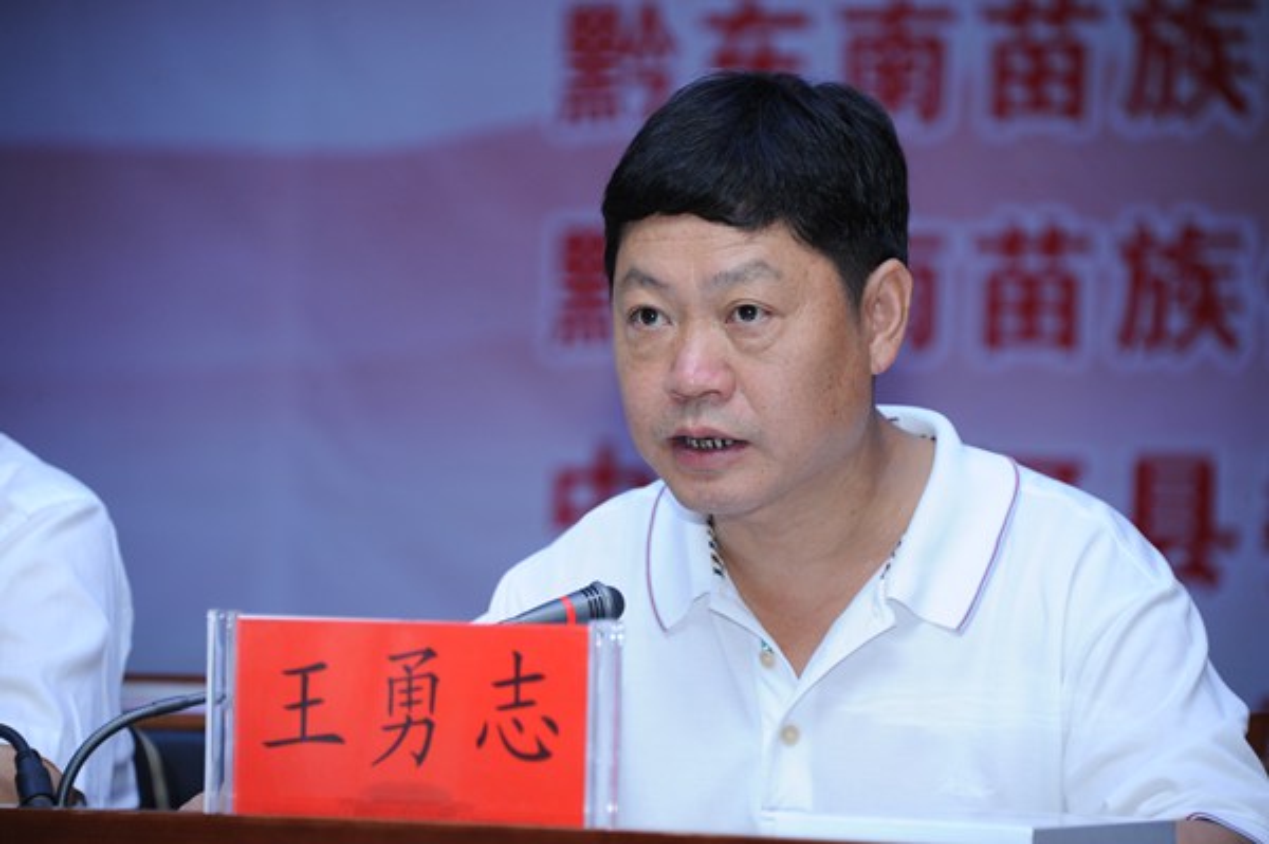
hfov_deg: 9.0
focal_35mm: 230
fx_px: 8101
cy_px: 422
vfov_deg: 6.0
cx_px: 634
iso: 1600
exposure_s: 1/160
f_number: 5.6
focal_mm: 230
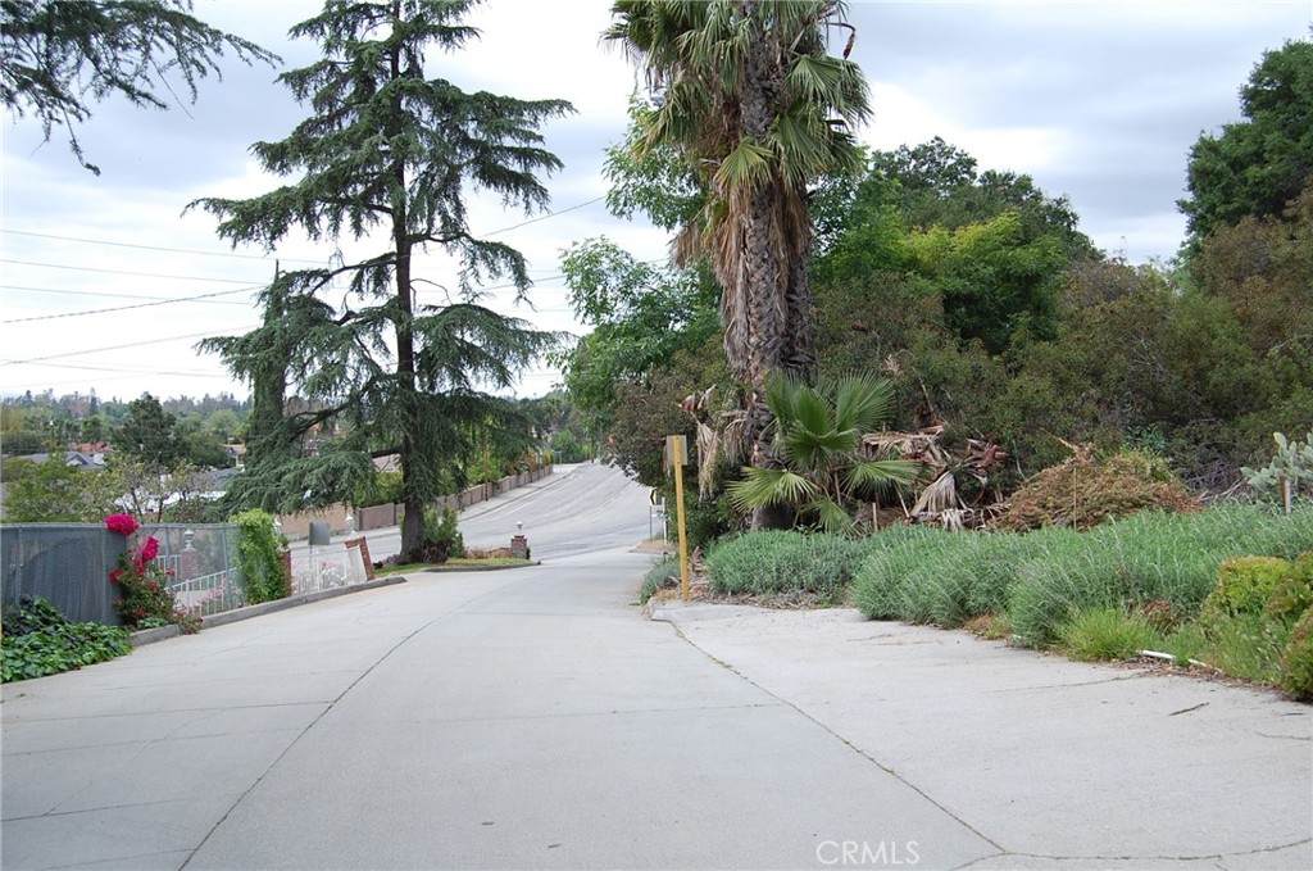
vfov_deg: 34.1
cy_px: 436
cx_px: 656
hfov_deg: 49.6
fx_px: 1420
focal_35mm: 39
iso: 200
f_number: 7.1
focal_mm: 26
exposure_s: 1/200
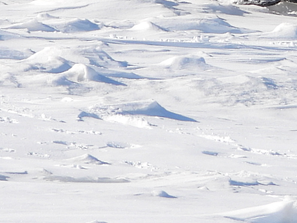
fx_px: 6712
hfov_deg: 2.5
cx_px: 371
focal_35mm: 782
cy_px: -272
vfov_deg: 1.9
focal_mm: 24.3
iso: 100
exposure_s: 1/1000
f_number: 4
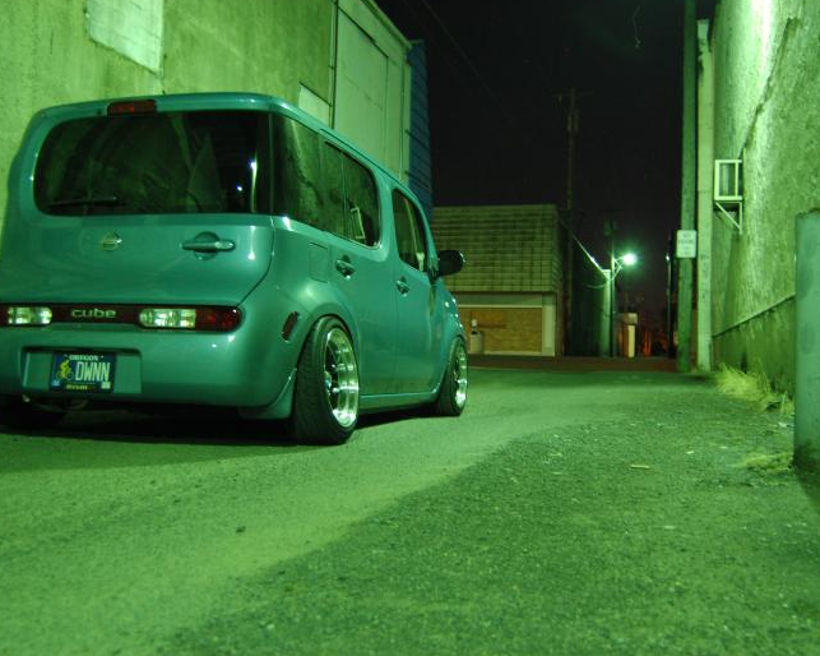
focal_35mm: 35
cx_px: 399
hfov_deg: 51.5
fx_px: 849
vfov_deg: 42.2
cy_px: 324
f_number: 3.8
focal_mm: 20
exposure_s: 1/1.3
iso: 800
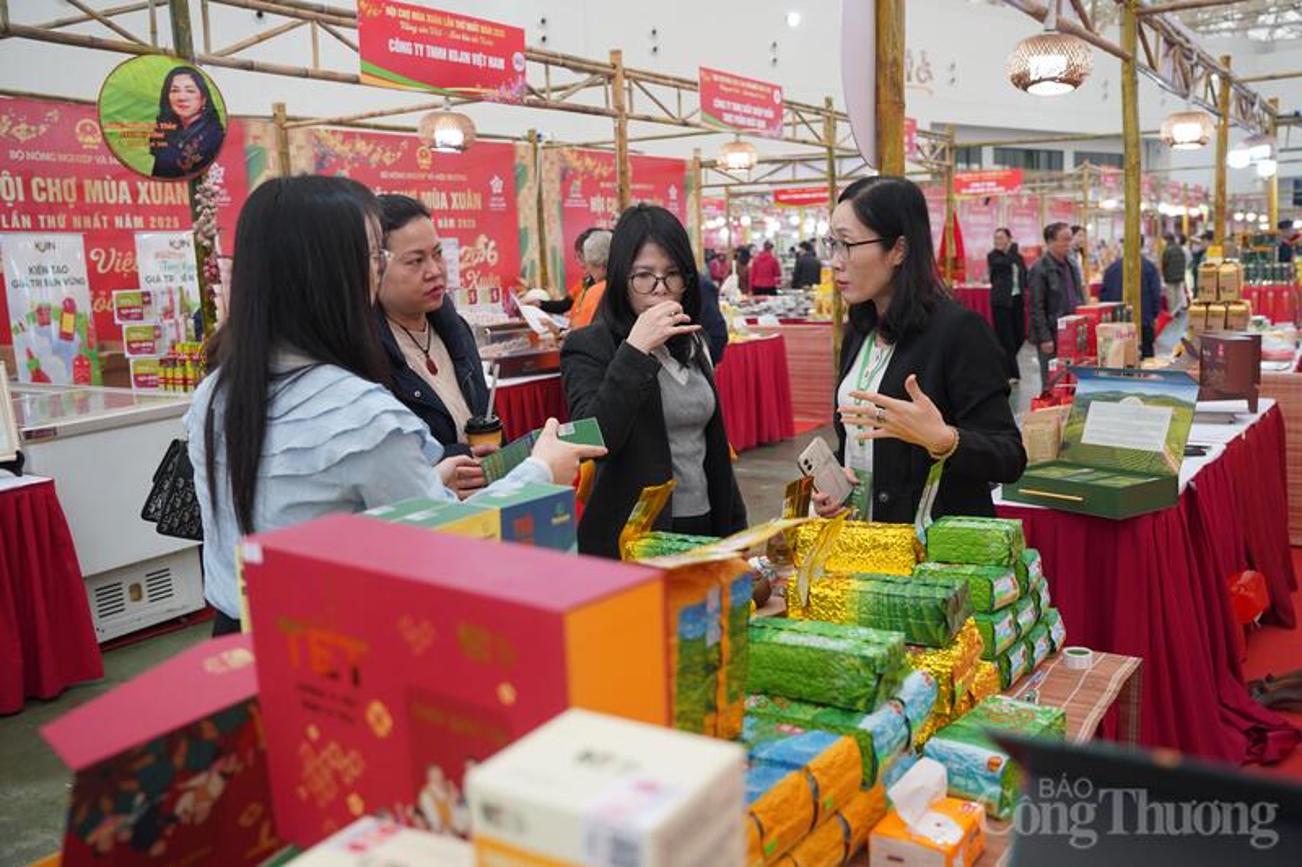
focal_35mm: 33
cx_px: 651
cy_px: 434
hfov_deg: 56.9
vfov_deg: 39.7
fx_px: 1200
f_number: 4
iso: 500
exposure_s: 1/160
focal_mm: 33.2
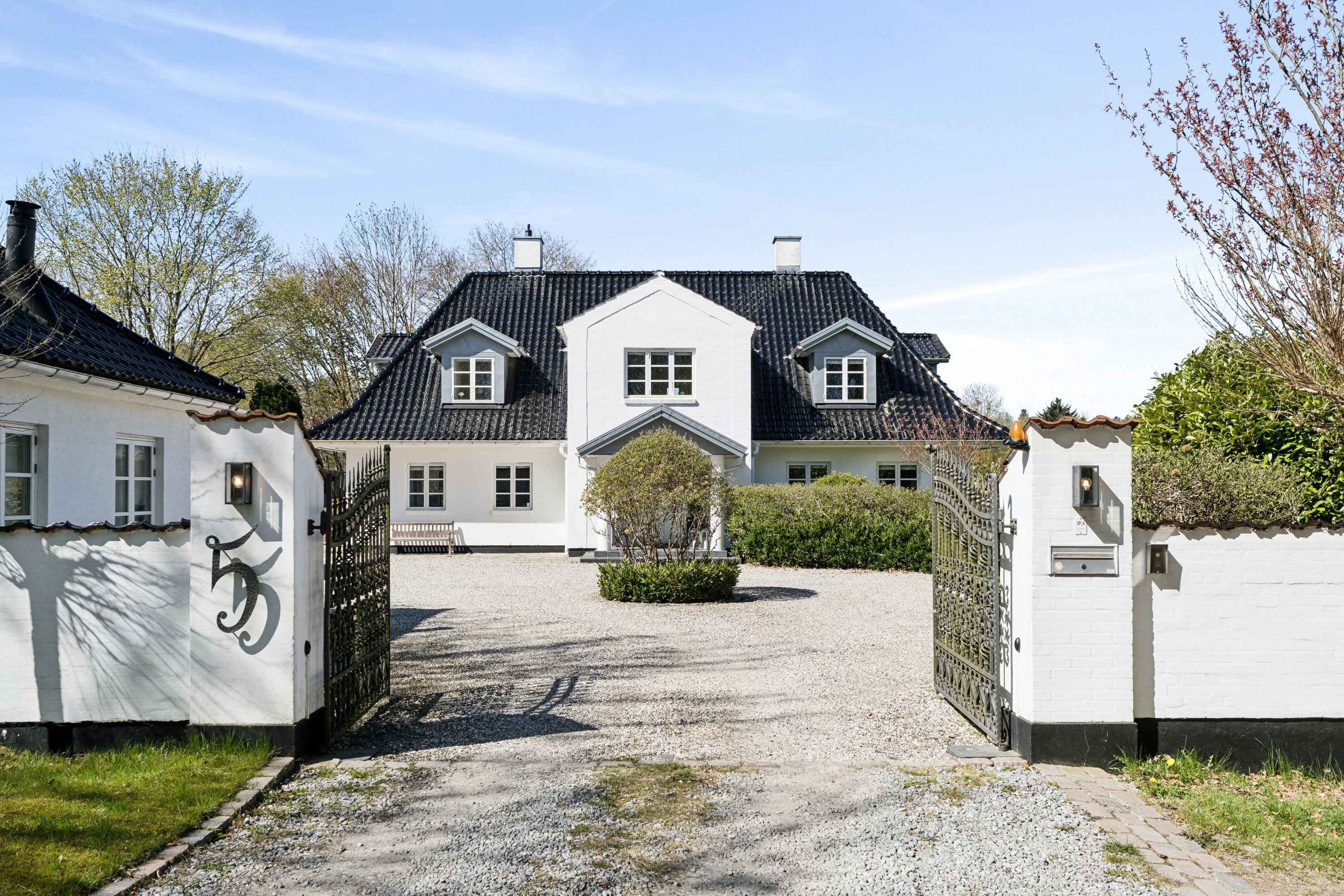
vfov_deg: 43.6
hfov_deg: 61.9
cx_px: 672
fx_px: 1120
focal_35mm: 30
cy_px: 448
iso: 250
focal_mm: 20
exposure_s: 1/800
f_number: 7.1
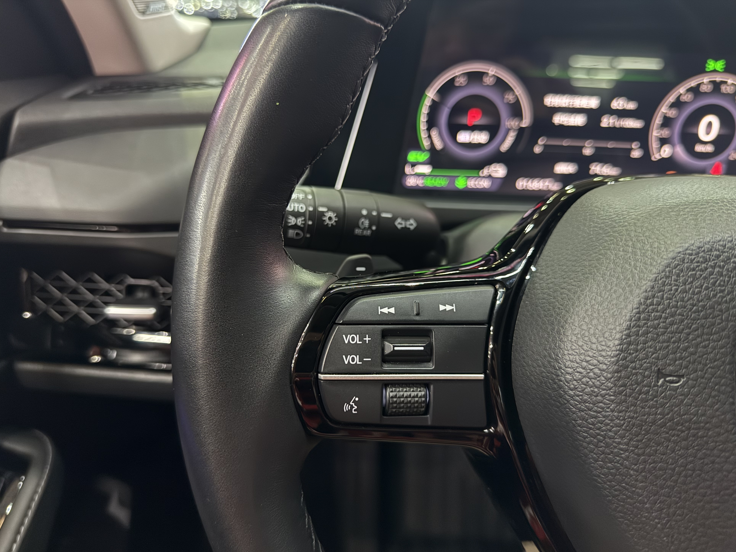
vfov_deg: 54.9
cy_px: 286
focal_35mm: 25
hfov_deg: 69.4
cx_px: 366
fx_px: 532
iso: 1250
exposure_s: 1/30
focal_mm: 6.76
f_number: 1.78
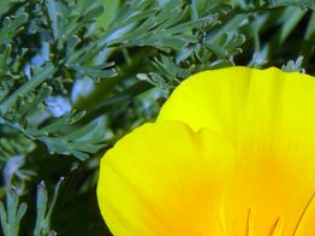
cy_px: 203
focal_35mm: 1321
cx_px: 328
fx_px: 12010
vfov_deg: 1.1
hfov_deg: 1.5
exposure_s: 1/500
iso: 100
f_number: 7.1
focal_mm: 72
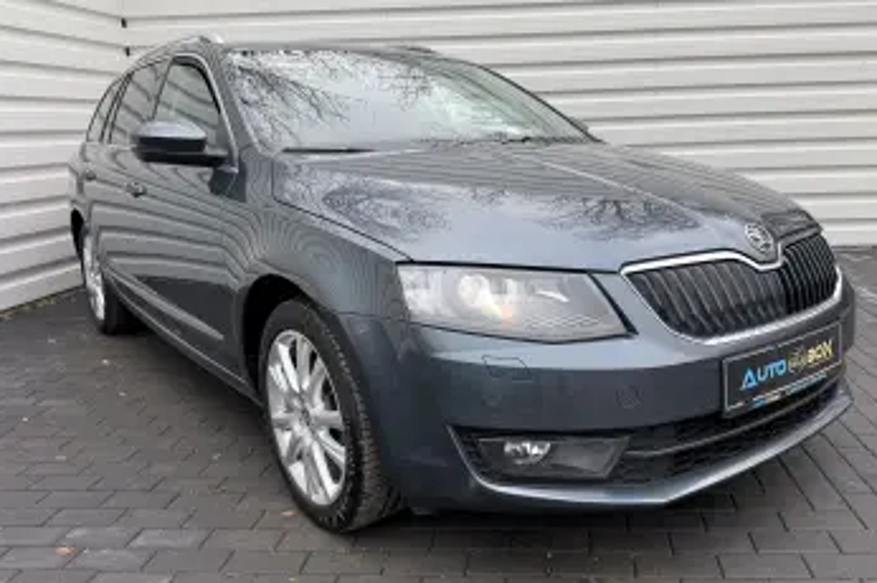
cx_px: 451
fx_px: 633
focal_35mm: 26
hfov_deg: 69.4
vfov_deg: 49.5
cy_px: 302
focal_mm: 6.76
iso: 80
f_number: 1.78
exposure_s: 1/622
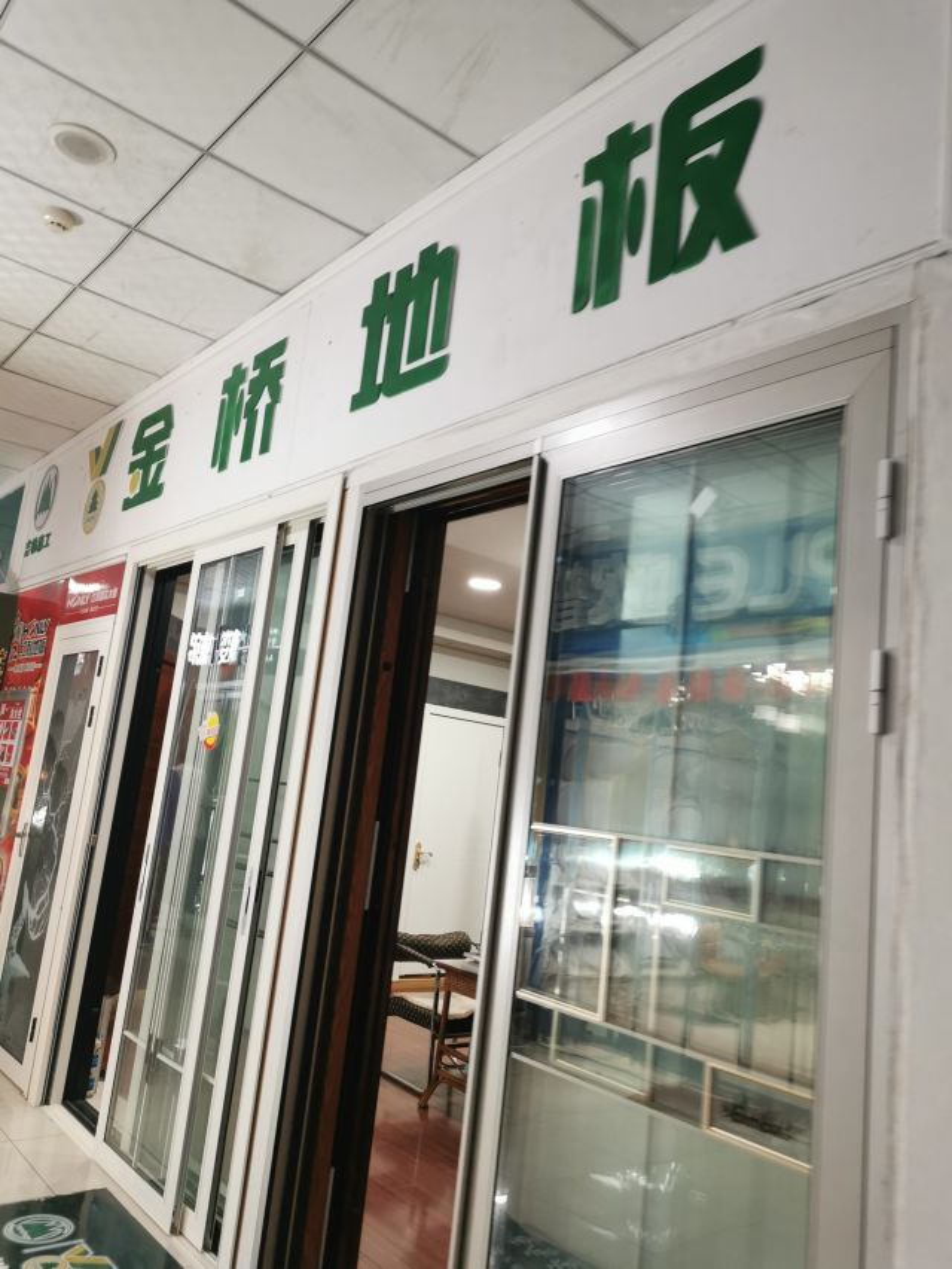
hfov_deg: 51.4
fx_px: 990
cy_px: 634
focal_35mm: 27
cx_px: 476
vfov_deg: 65.3
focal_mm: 5.58
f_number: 1.8
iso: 250
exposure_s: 1/50
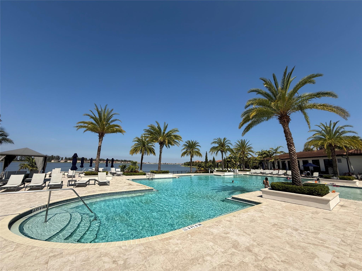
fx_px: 146
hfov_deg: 102.1
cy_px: 136
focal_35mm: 14
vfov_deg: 85.7
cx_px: 181
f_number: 2.2
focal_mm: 2.22
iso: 50
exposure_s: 1/3125
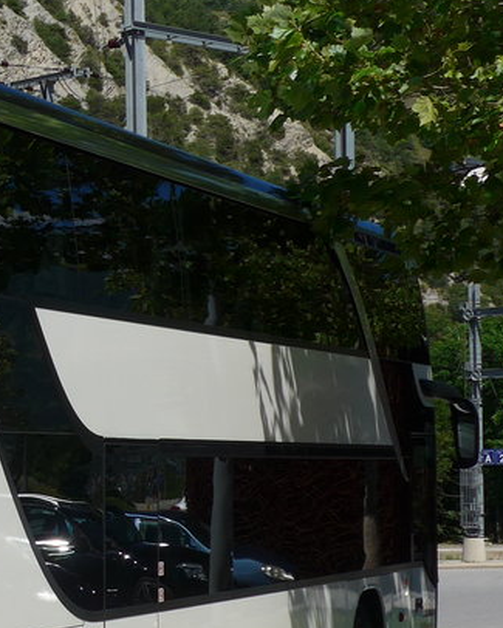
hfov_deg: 11.4
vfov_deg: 15.1
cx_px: -381
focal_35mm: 127
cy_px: 415
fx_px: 2362
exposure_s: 1/2000
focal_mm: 9
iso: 80
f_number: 3.2
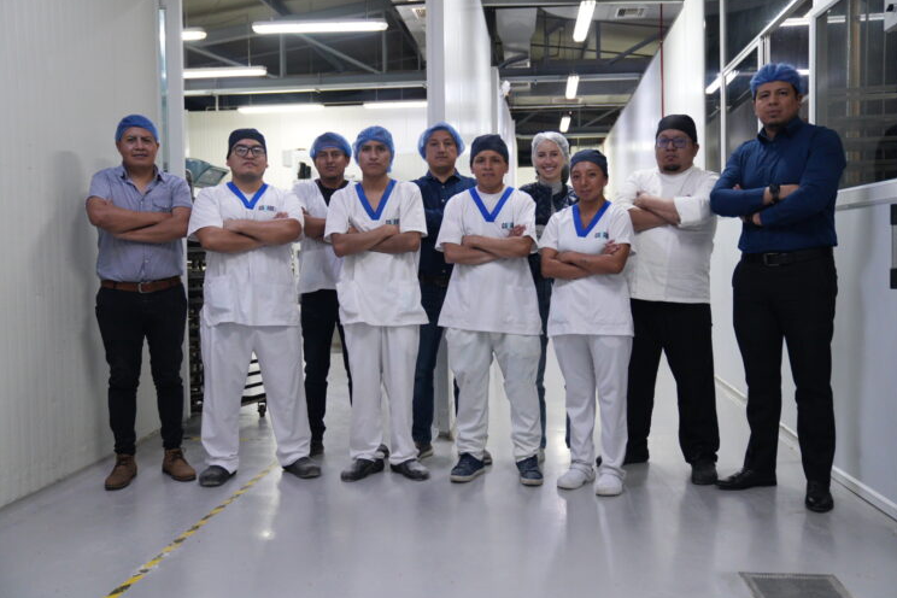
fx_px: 797
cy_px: 292
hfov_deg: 58.7
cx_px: 461
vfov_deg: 41.1
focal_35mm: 32
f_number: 2.8
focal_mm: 31
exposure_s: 1/80
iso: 3200
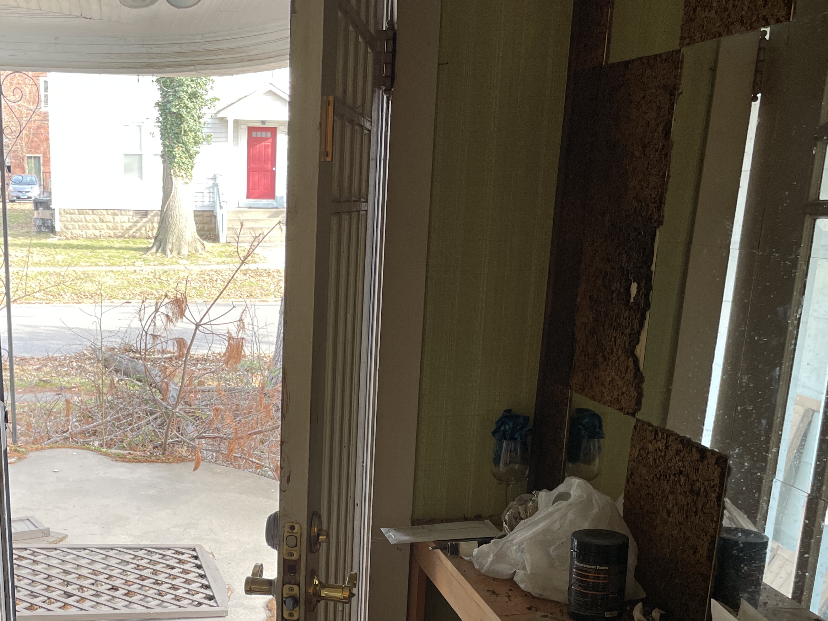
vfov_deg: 31.3
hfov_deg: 41.2
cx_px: 237
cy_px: 506
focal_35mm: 45
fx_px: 1076
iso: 80
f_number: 1.6
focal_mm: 4.2
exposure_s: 1/121
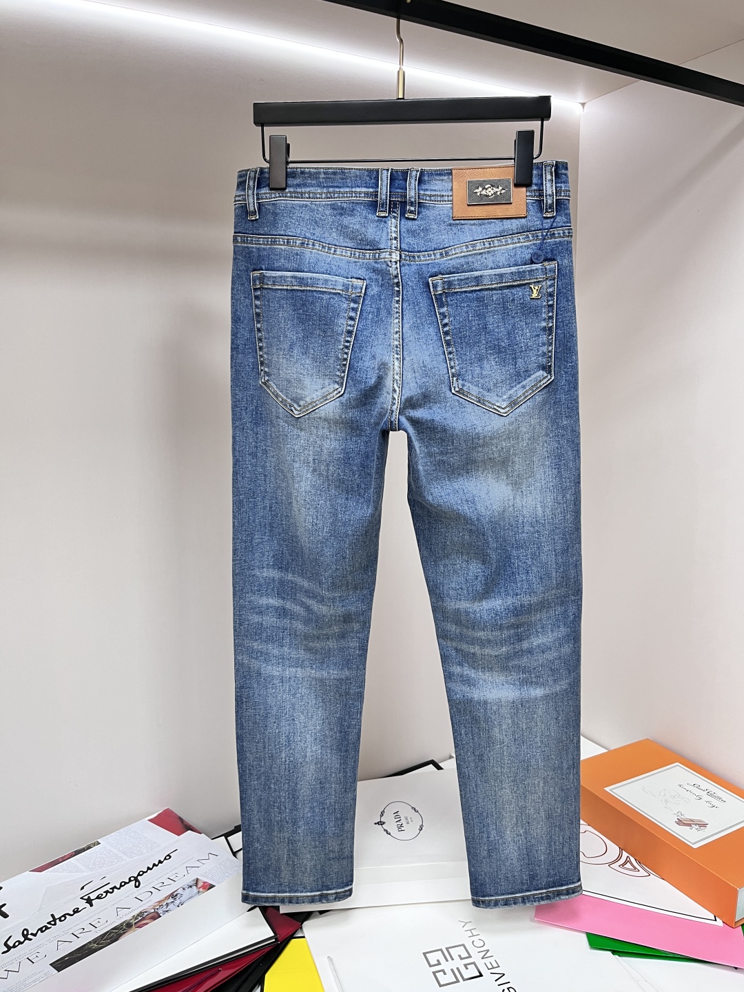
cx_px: 372
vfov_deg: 67.3
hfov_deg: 53.1
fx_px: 745
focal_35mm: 26
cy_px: 496
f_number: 1.6
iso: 125
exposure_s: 1/67
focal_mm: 5.1
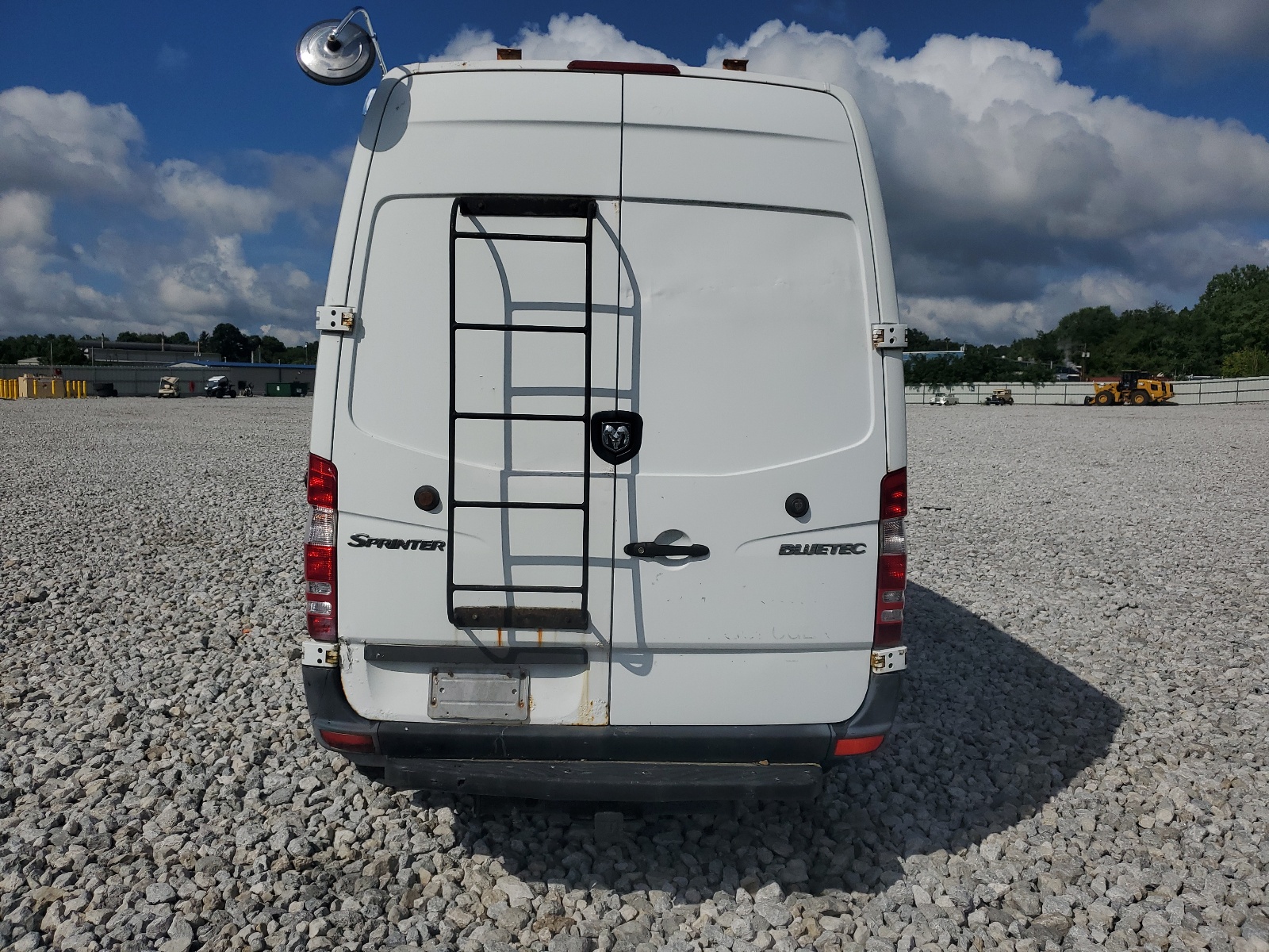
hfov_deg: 67.3
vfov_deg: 53.1
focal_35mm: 26
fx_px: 953
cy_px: 476
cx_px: 634
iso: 50
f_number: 1.5
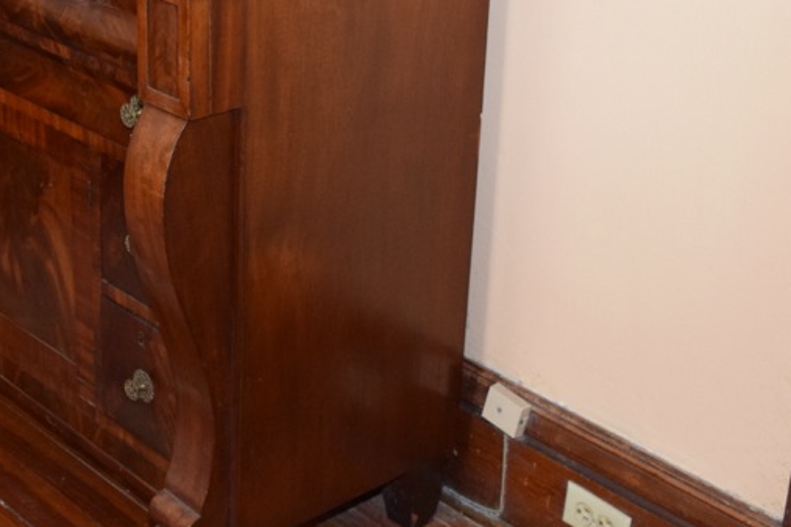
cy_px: 164
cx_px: 161
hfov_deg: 27.9
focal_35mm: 71
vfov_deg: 19.1
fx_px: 1560
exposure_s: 1/60
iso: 2000
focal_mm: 24
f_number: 4
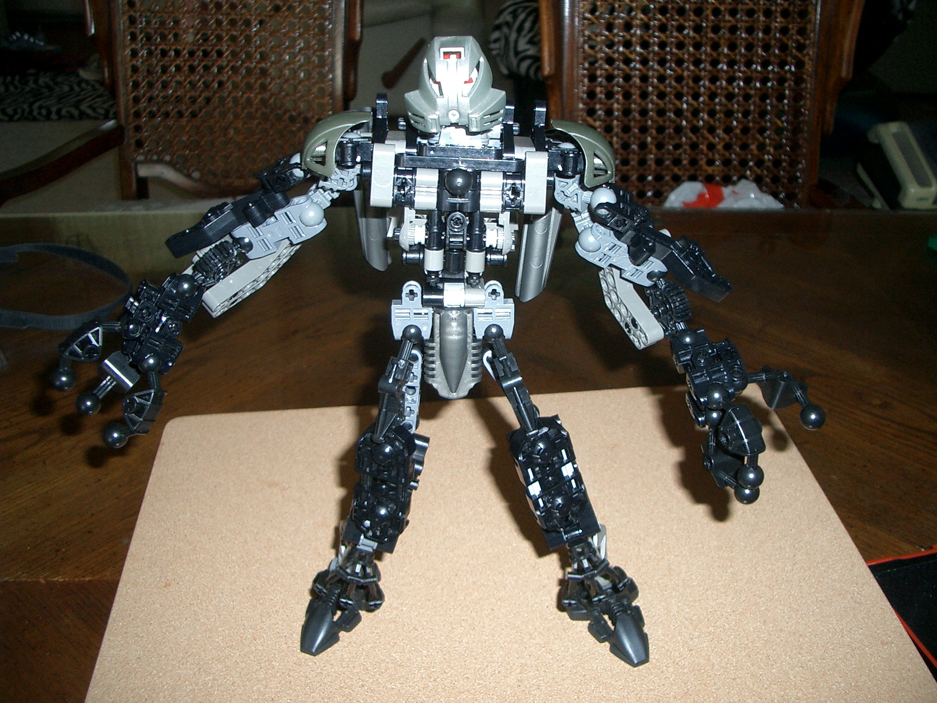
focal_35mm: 35
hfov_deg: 52.6
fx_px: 947
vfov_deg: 40.7
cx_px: 468
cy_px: 352
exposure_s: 1/40
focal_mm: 5.8
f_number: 2.6
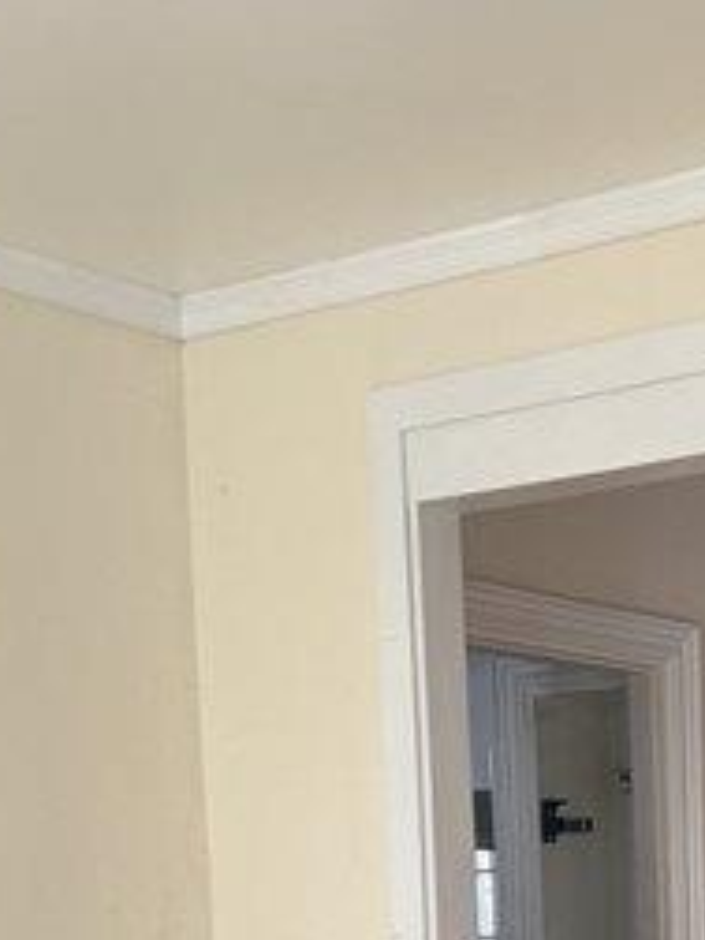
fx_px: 1982
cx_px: 843
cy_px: 1063
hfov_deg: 19.1
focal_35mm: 73
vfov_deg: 24.7
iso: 200
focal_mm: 6.76
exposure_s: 1/121
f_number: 1.78
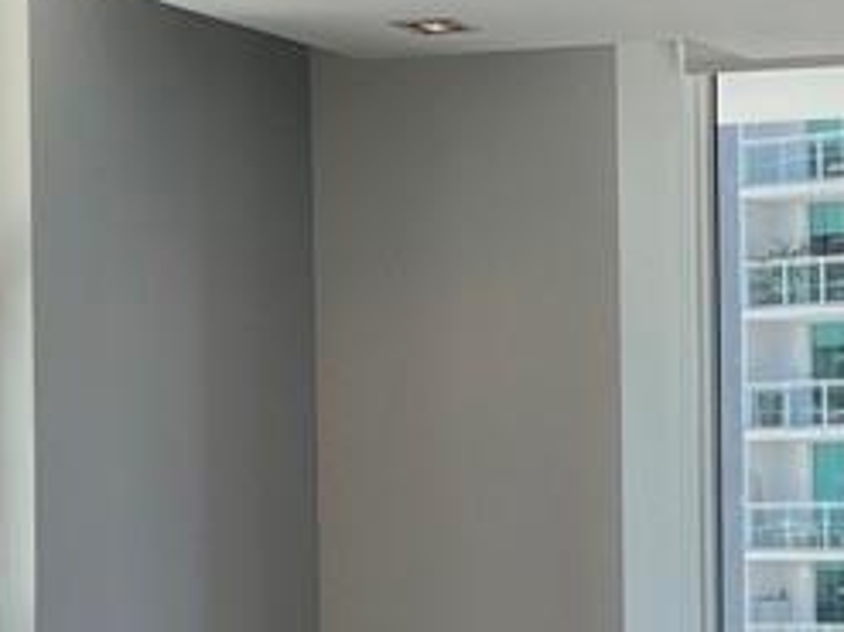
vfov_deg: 10.9
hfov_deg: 14.2
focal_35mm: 135
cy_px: 577
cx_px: 1008
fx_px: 3290
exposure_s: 1/400
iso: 50
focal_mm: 5.1
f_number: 1.6
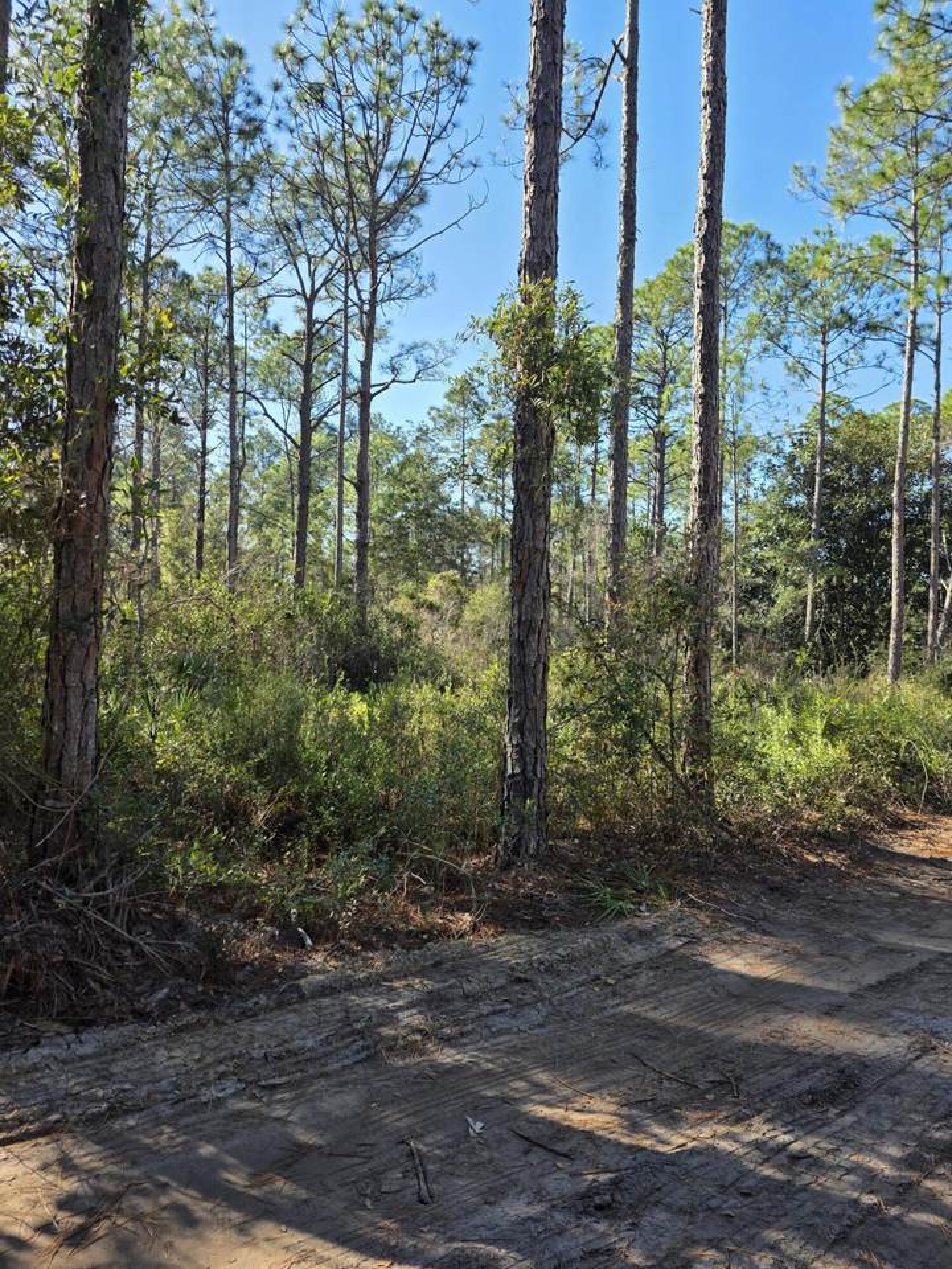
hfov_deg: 58.9
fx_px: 843
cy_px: 634
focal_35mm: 23
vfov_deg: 73.9
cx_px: 476
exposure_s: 1/1983
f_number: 1.7
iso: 80
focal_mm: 6.3
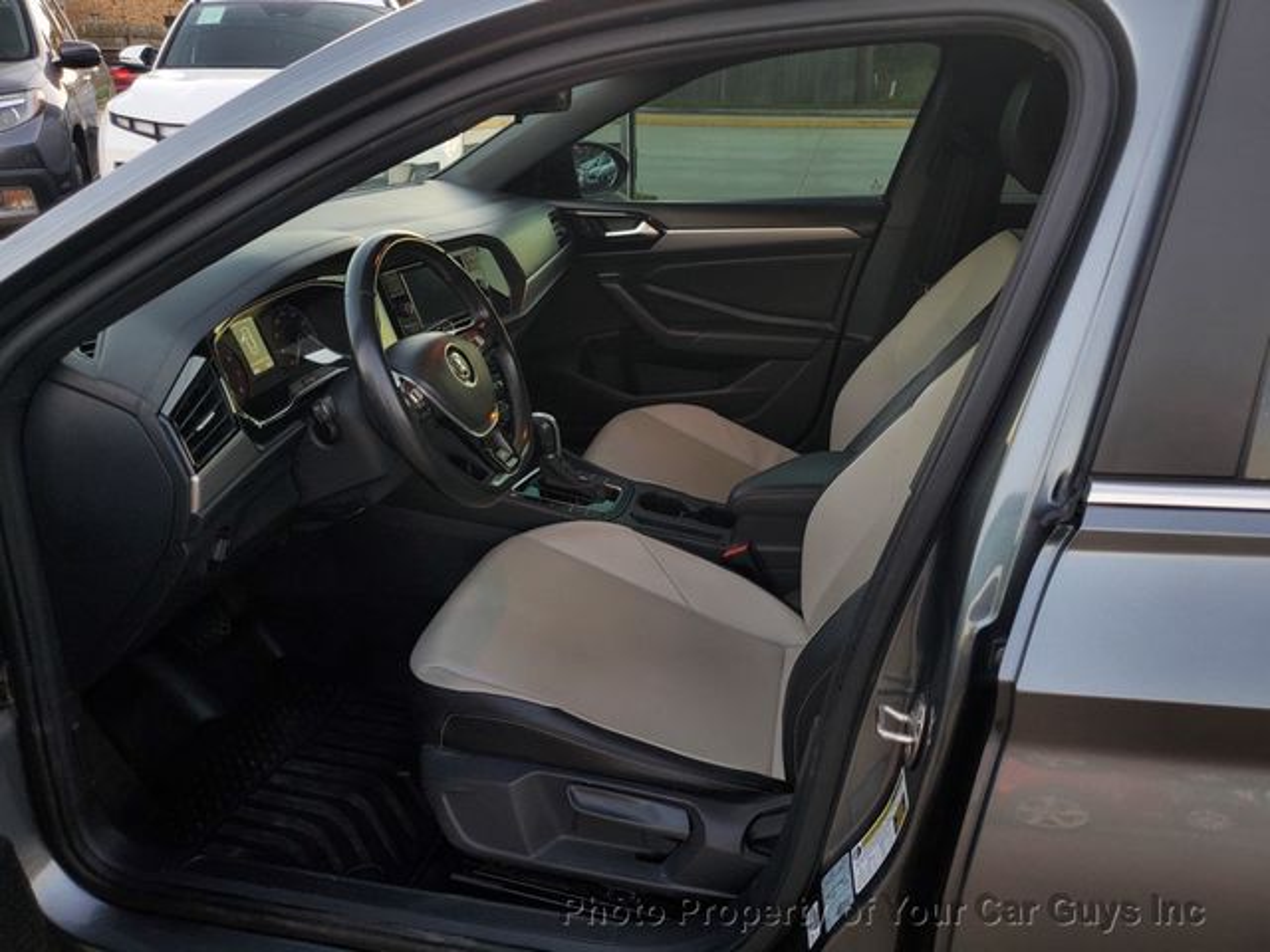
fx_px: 954
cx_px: 635
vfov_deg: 53.1
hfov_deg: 67.3
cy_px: 476
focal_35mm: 26
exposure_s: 1/100
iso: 100
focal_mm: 4.3
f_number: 1.5
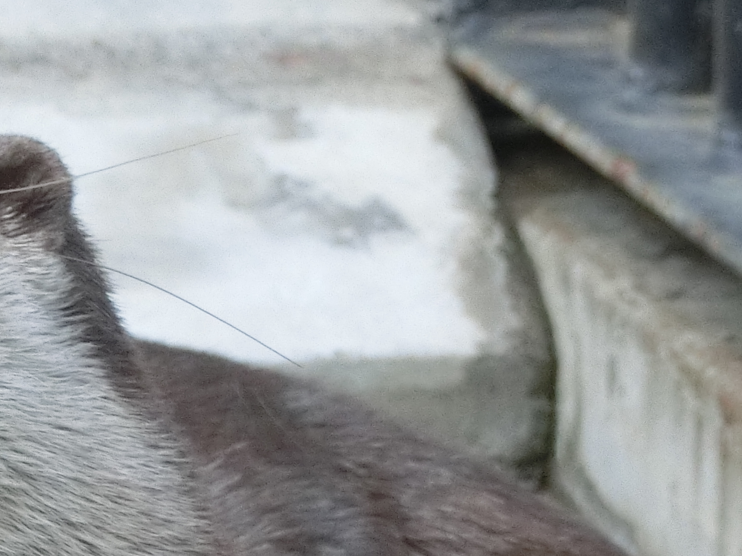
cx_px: -192
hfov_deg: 4.7
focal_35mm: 422
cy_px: 583
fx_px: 9047
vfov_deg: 3.5
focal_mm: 24.17
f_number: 5.7
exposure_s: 1/60
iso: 800
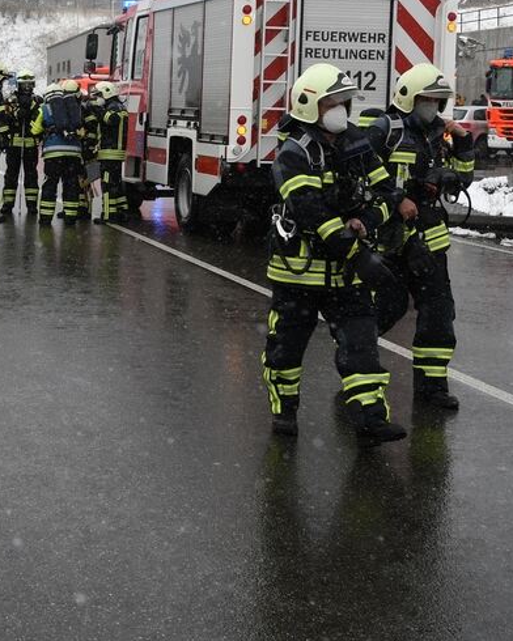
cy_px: 162
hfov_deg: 20.9
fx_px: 1310
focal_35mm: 69
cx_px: -69
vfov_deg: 27.2
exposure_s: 1/800
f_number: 5.6
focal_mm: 20
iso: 400
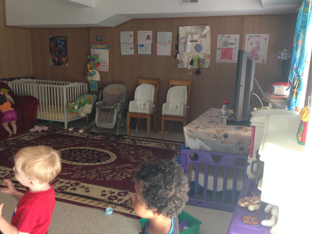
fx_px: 297
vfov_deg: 42.9
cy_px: 117
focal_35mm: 33
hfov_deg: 55.4
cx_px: 156
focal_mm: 4.12
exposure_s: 1/20
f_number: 2.4
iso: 125
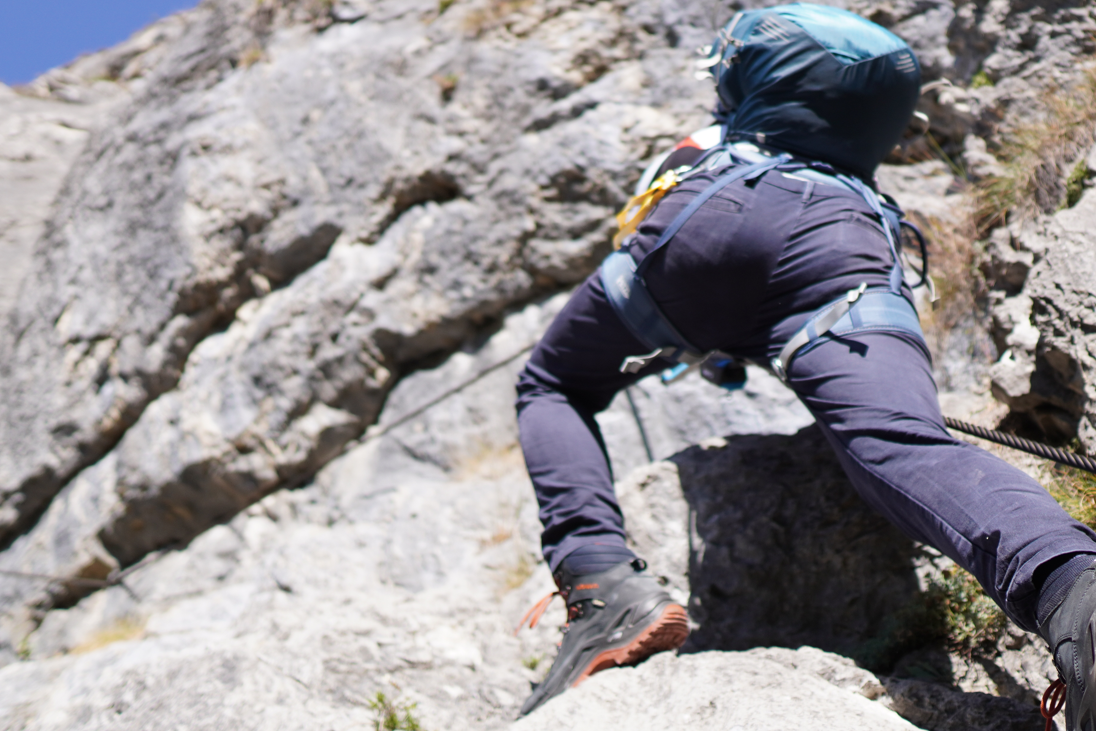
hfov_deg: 49.1
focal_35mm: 39
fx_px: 1187
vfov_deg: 33.3
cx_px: 682
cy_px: 156
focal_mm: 16
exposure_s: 1/4000
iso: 100
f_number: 1.4
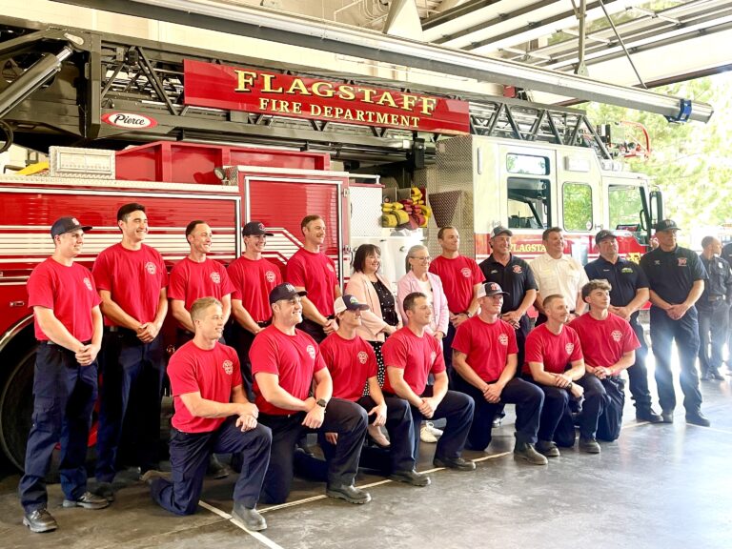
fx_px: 529
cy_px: 274
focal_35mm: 25
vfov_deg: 54.9
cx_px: 366
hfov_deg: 69.4
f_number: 1.6
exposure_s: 1/95
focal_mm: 5.1
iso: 125
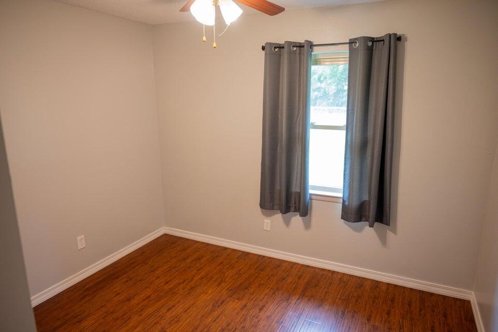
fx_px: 332
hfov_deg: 73.8
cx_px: 249
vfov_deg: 53.1
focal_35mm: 24
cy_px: 166
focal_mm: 24
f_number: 2.8
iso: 800
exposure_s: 1/80
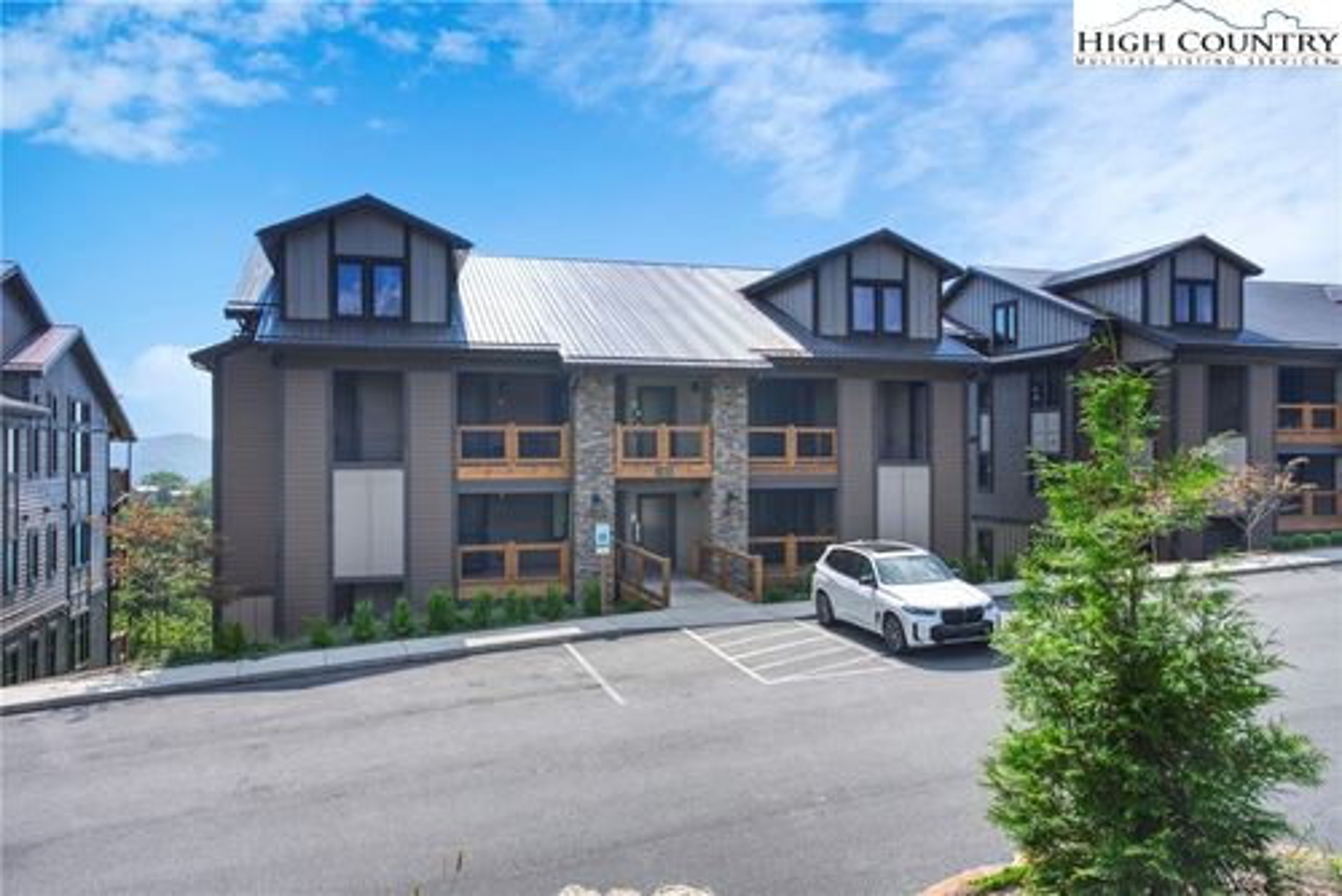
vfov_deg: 46.5
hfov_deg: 65.4
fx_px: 1044
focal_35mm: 28
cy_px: 448
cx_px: 671
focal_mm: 28
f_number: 9
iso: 200
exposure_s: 1/125
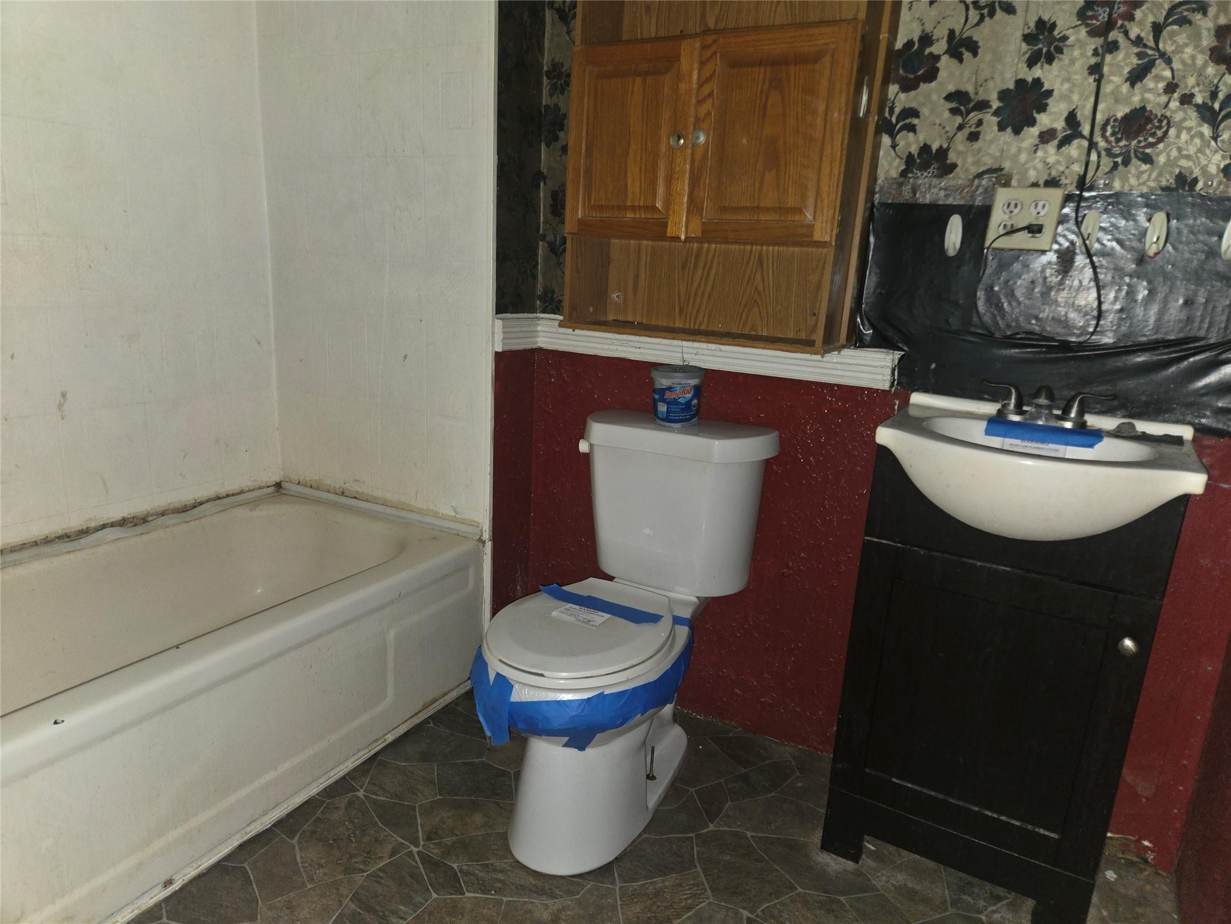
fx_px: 818
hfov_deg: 73.9
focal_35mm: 23
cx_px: 616
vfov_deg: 58.9
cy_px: 462
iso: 125
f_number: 1.8
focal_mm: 5.4
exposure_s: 1/14.8
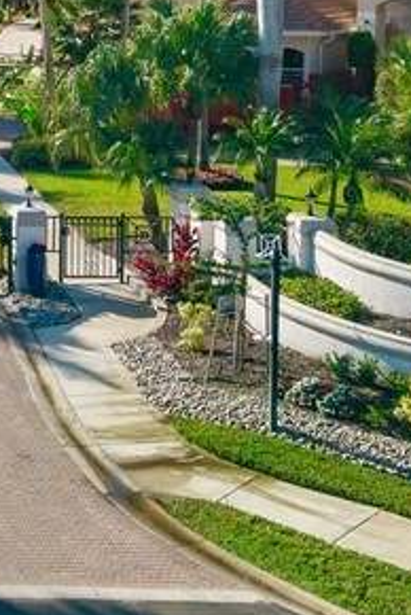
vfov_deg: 22.0
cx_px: -271
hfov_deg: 14.2
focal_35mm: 88
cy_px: -45
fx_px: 1503
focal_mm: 8.67
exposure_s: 1/400
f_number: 1.8
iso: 100
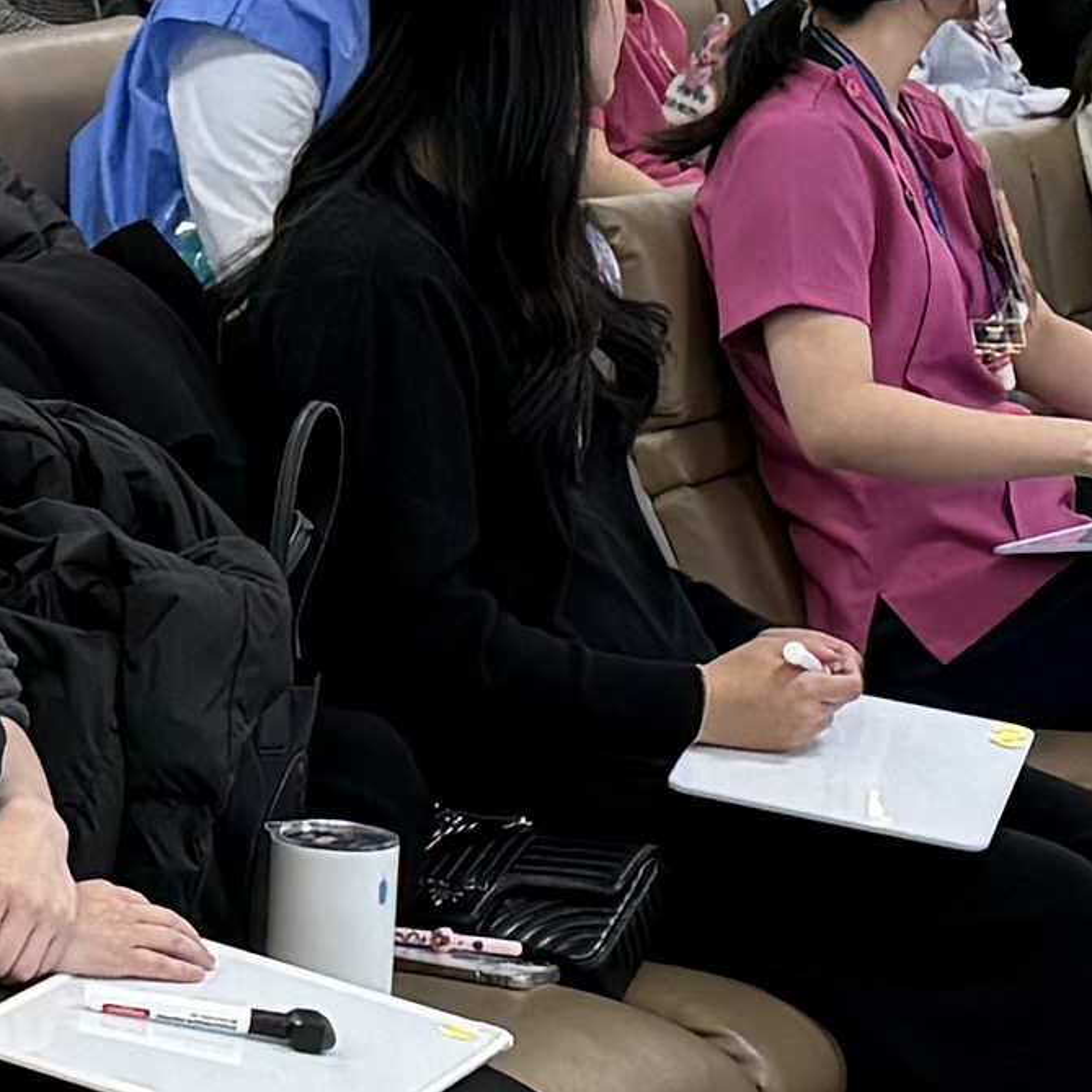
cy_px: 335
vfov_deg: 9.7
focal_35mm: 181
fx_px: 6460
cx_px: -615
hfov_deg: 9.4
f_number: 1.78
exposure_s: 1/100
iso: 125
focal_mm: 6.76
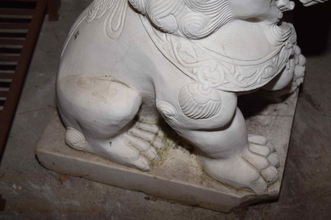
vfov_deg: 23.8
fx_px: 524
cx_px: 166
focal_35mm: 57
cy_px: 110
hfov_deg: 35.1
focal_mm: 38
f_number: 4.8
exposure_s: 1/80
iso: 125
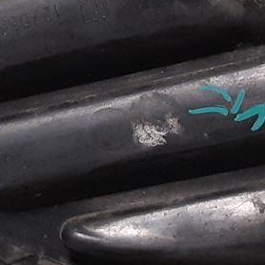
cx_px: 130
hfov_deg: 10.3
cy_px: -38
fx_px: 1464
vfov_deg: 10.2
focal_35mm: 169
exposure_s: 1/50
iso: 250
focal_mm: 3.93
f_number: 1.7
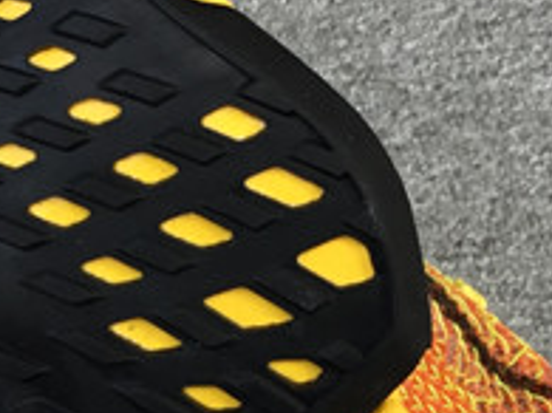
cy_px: 457
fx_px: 2279
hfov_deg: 13.8
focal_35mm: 143
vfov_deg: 10.2
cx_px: 142
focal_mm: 3.3
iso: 25
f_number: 2.4
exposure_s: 1/101
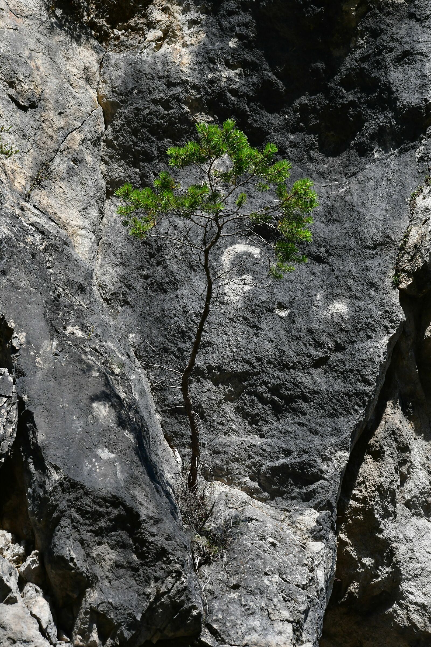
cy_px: 324
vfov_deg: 5.5
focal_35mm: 375
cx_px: 216
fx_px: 6734
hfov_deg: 3.7
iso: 400
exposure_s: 1/800
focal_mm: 250
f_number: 8
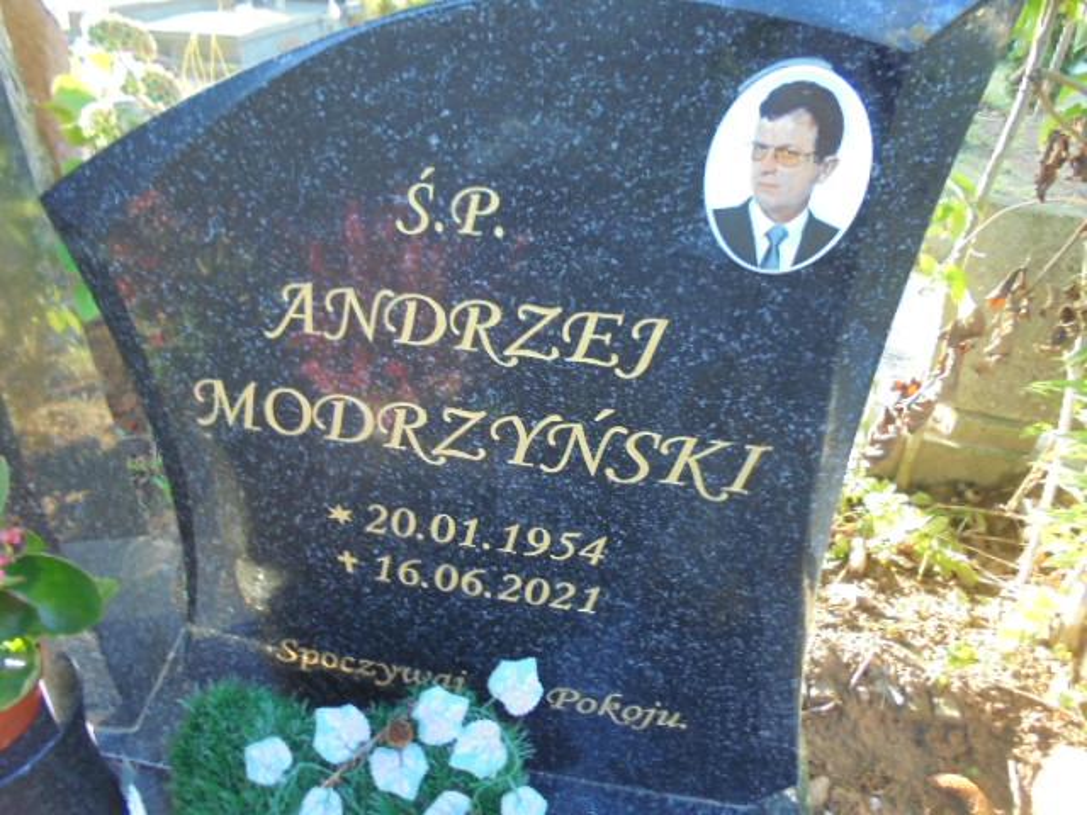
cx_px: 544
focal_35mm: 26
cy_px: 408
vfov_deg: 53.1
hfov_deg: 67.3
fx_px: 816
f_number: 3.5
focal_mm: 4.6
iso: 250
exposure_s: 1/30
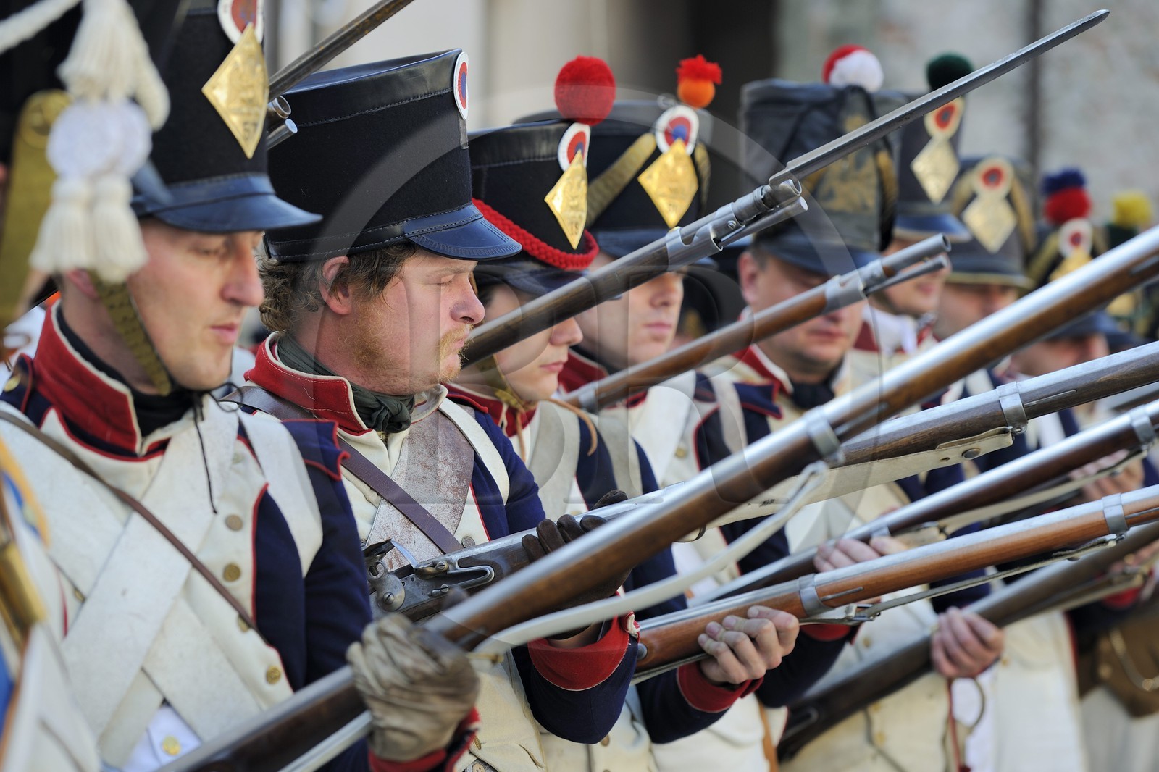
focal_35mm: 130
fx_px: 4184
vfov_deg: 10.5
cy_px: 386
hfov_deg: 15.8
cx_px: 580
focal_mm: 130
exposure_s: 1/200
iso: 200
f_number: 4
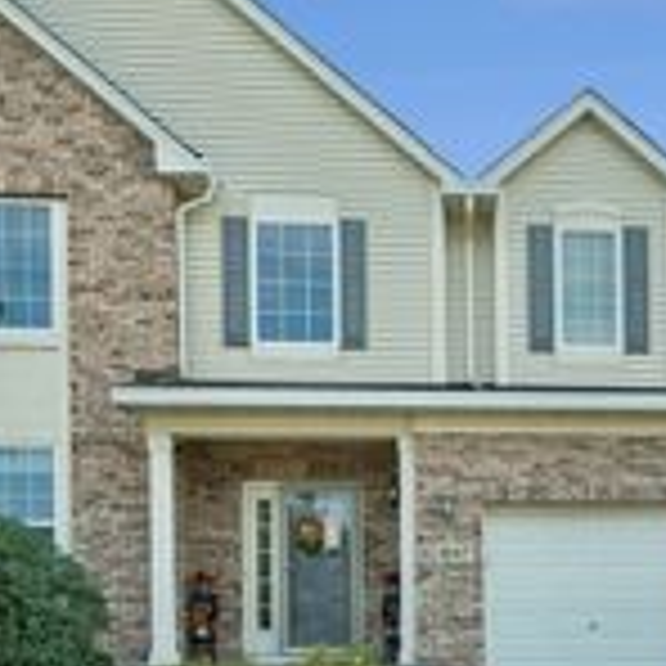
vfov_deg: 34.7
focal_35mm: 46
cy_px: 603
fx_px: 1001
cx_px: 472
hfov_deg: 36.2
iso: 200
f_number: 8
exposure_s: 1/200
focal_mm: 16
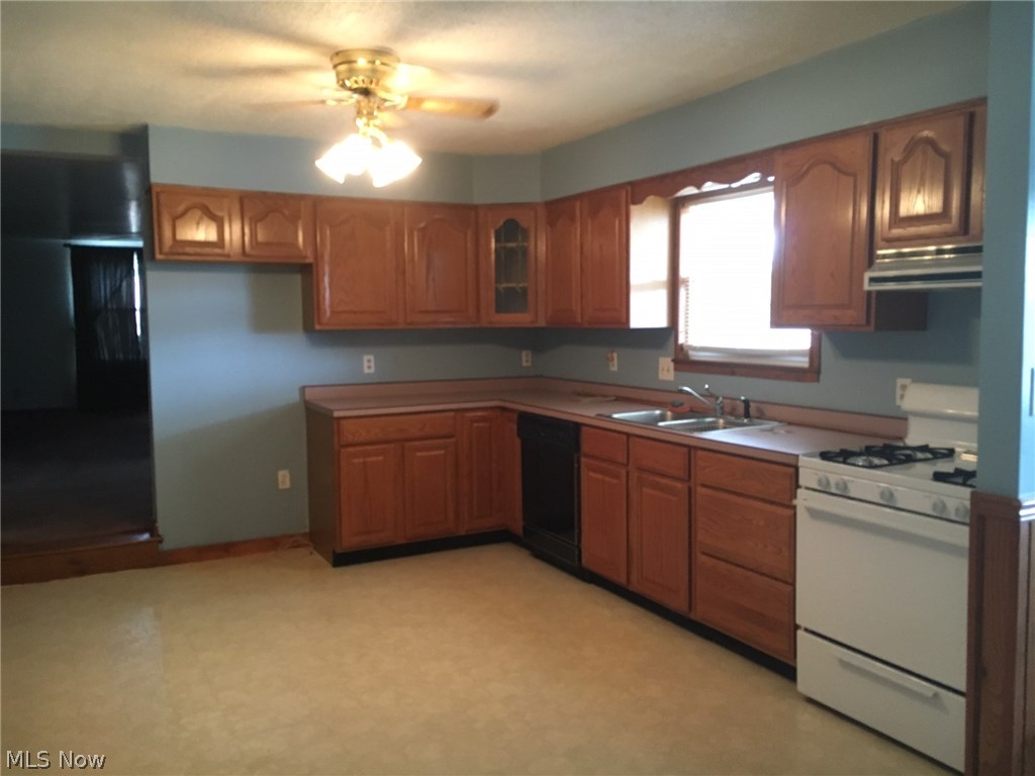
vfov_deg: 48.2
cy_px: 388
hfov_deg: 61.7
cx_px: 518
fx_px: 867
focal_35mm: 29
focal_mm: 4.15
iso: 200
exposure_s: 1/24
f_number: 2.2
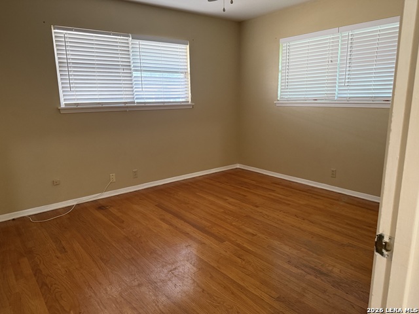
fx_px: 291
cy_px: 157
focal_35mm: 24
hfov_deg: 71.6
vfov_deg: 56.8
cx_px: 210
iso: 320
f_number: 1.78
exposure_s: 1/60
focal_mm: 6.76
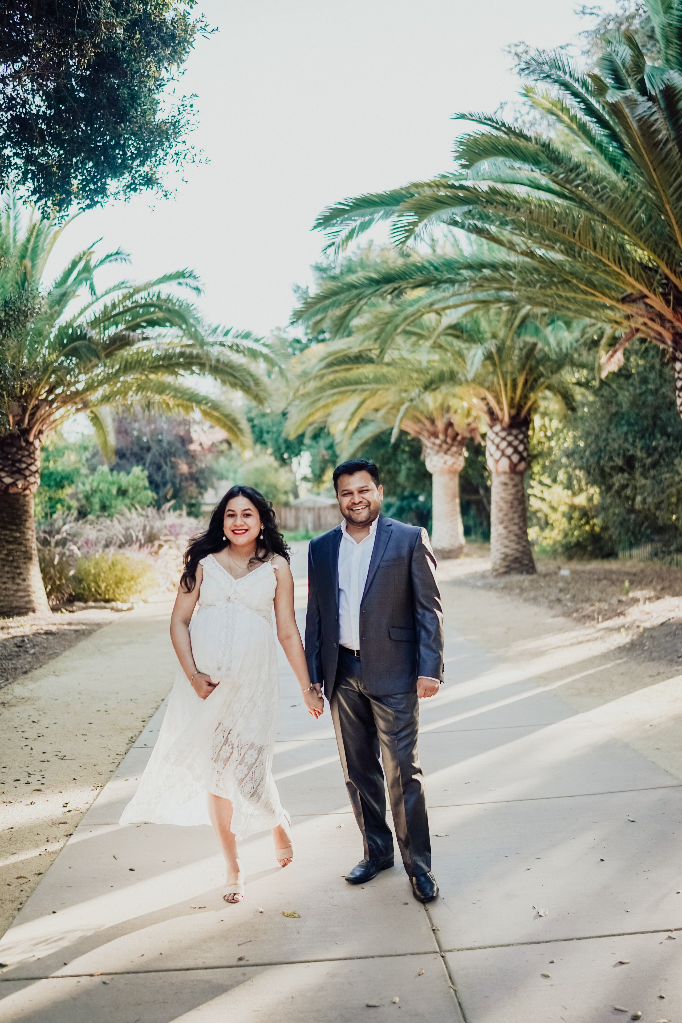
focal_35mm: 35
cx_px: 341
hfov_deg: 37.9
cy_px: 512
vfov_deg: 54.4
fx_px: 995
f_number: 1.4
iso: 100
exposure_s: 1/640
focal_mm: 35
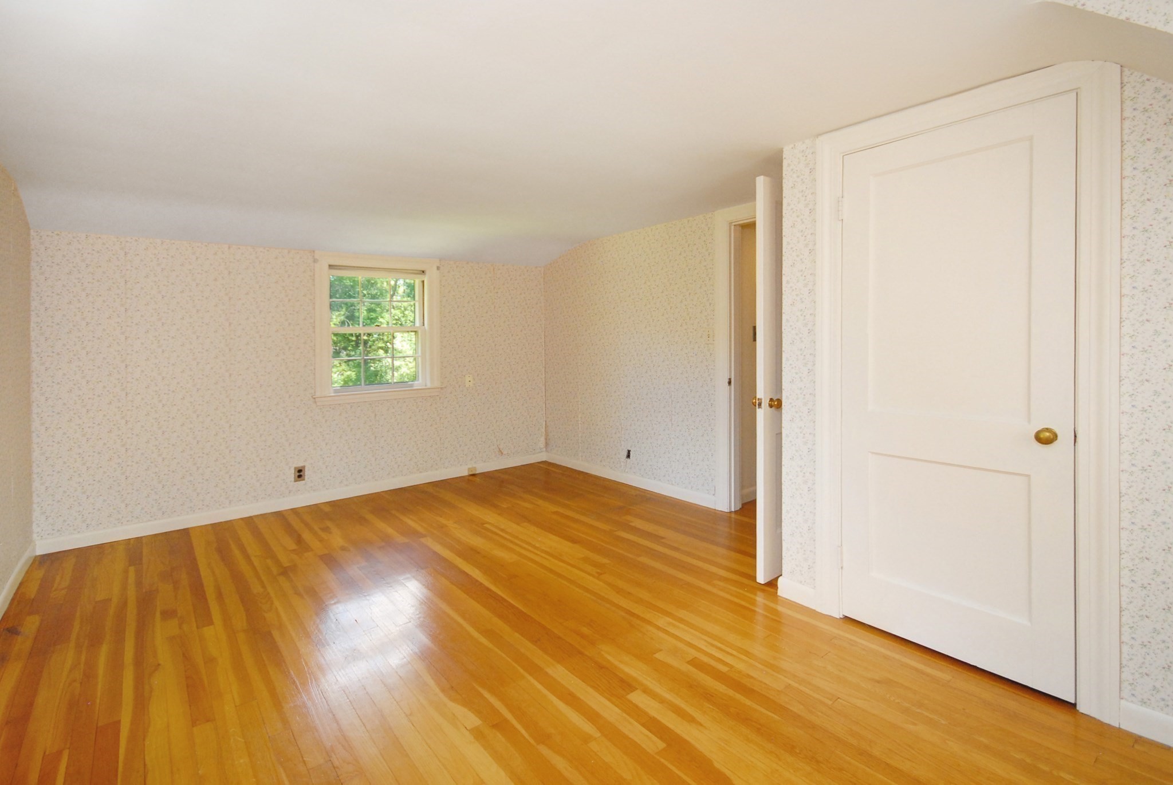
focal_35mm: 15
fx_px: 489
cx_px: 586
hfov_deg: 100.3
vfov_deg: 77.5
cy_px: 392
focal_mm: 10
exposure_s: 1/60
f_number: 5.6
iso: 640
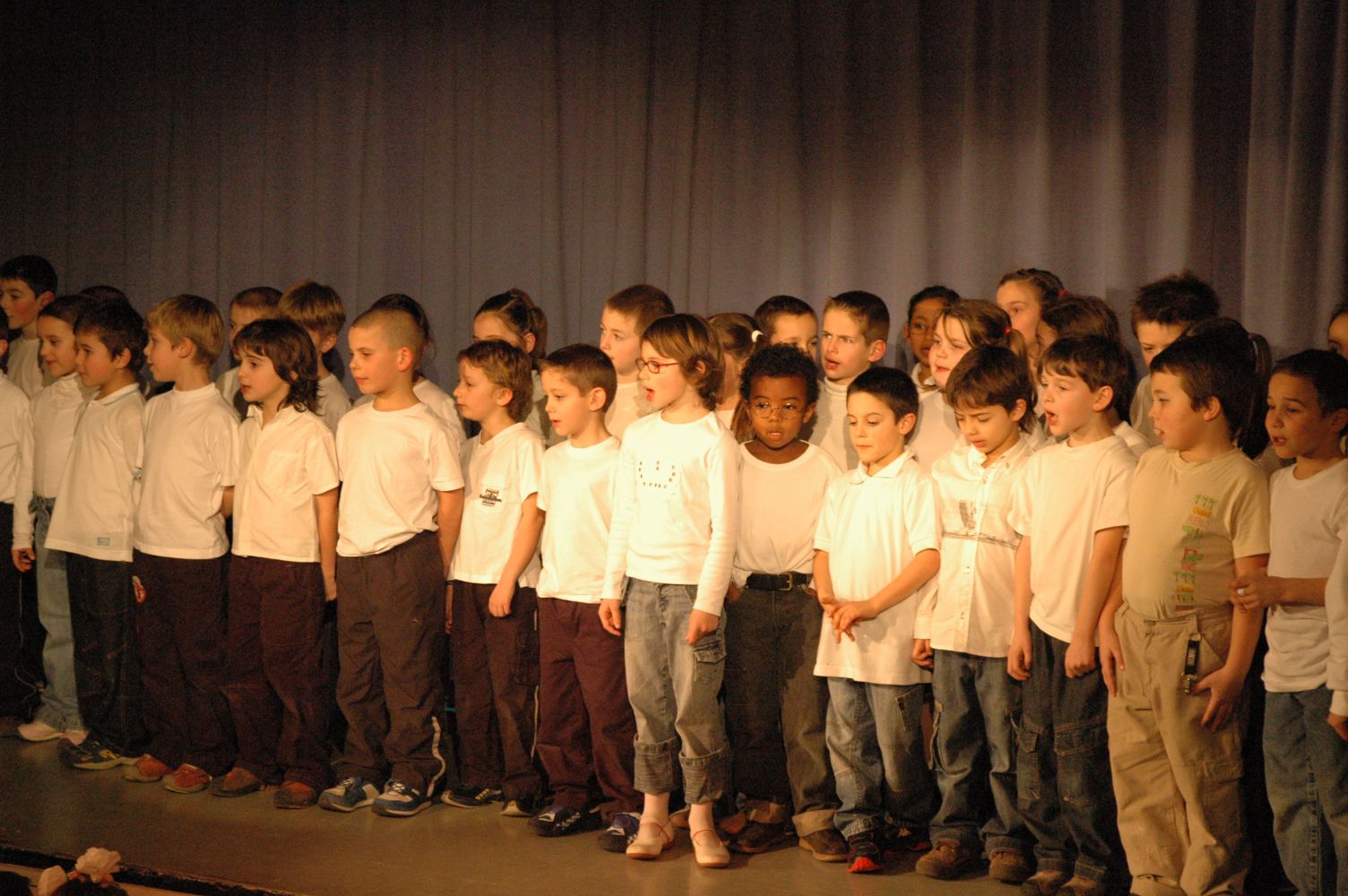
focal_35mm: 72
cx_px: 674
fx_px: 2694
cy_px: 448
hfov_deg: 28.1
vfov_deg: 18.9
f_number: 4.5
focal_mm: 48
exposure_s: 1/25
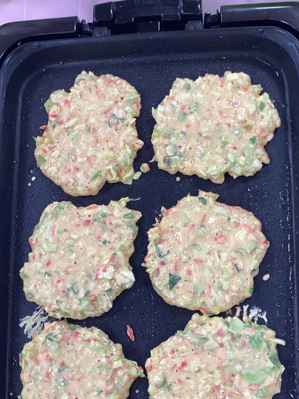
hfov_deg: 29.7
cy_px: 269
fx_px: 564
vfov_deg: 38.4
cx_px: 134
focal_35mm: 49
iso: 100
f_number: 2.4
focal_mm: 3.3
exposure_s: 1/50
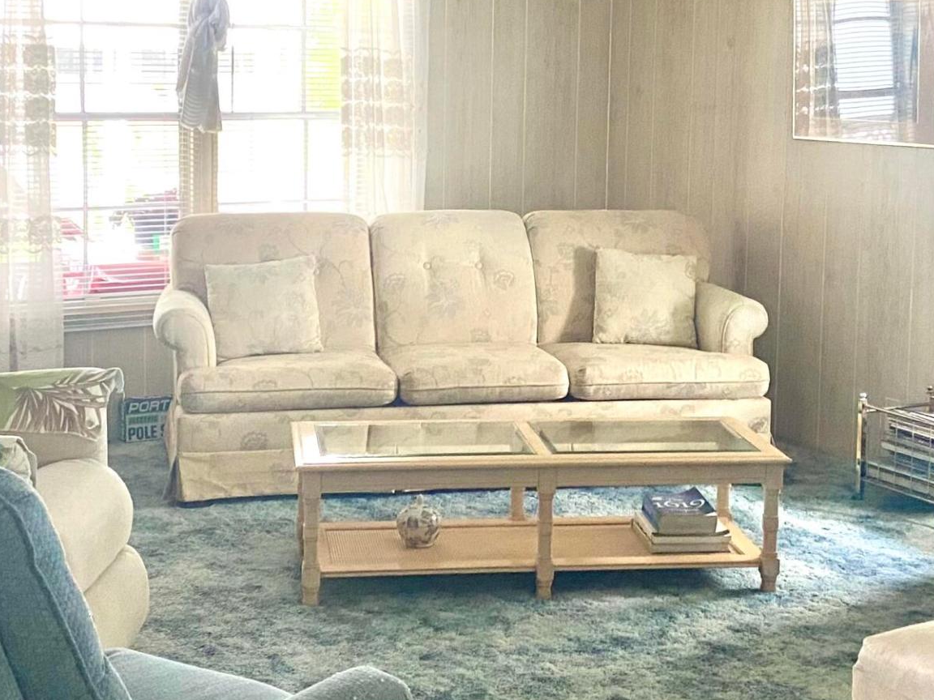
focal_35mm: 65
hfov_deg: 29.8
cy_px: 243
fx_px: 1754
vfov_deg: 22.5
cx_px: 514
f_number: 1.8
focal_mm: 4.25
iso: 320
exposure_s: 1/60
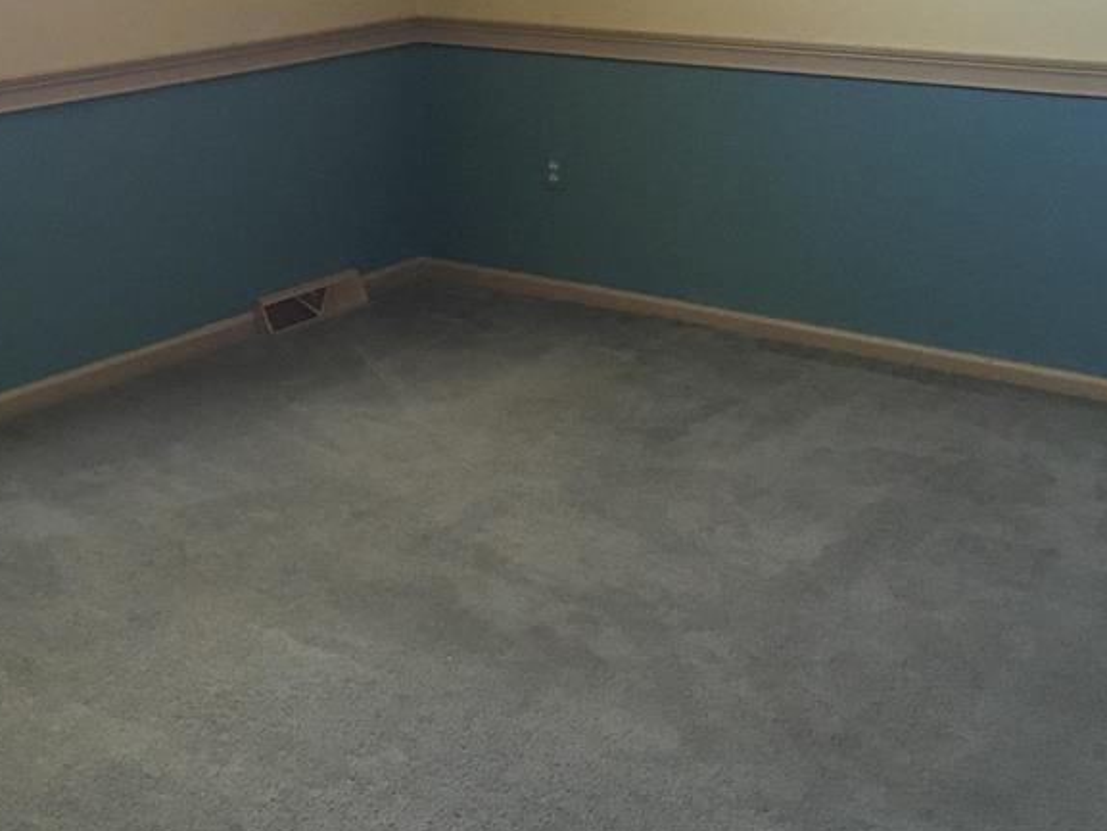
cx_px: 370
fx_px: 1759
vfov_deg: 26.4
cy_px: 257
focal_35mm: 55
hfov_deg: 34.6
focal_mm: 3.3
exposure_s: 1/30
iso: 200
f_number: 2.4
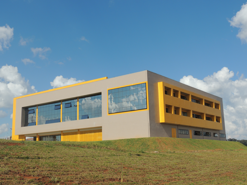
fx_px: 307
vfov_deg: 33.6
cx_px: 124
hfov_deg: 43.9
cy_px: 92
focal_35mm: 43
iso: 100
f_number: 3.8
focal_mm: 7.6
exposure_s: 1/1250
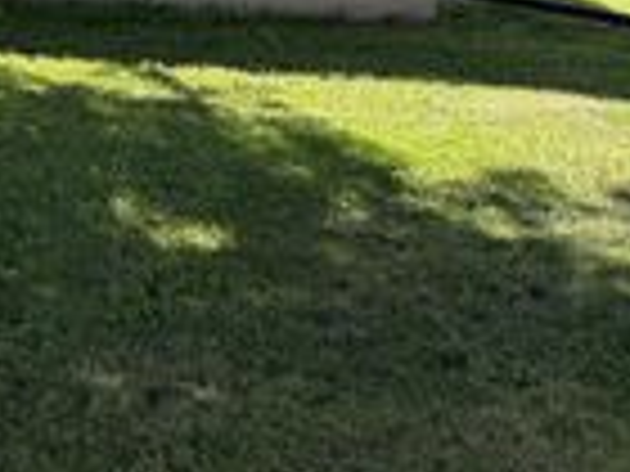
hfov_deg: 18.8
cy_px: -285
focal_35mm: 86
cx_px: -428
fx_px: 1565
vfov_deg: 15.5
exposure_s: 1/1122
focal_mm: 6.76
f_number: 1.78
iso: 80
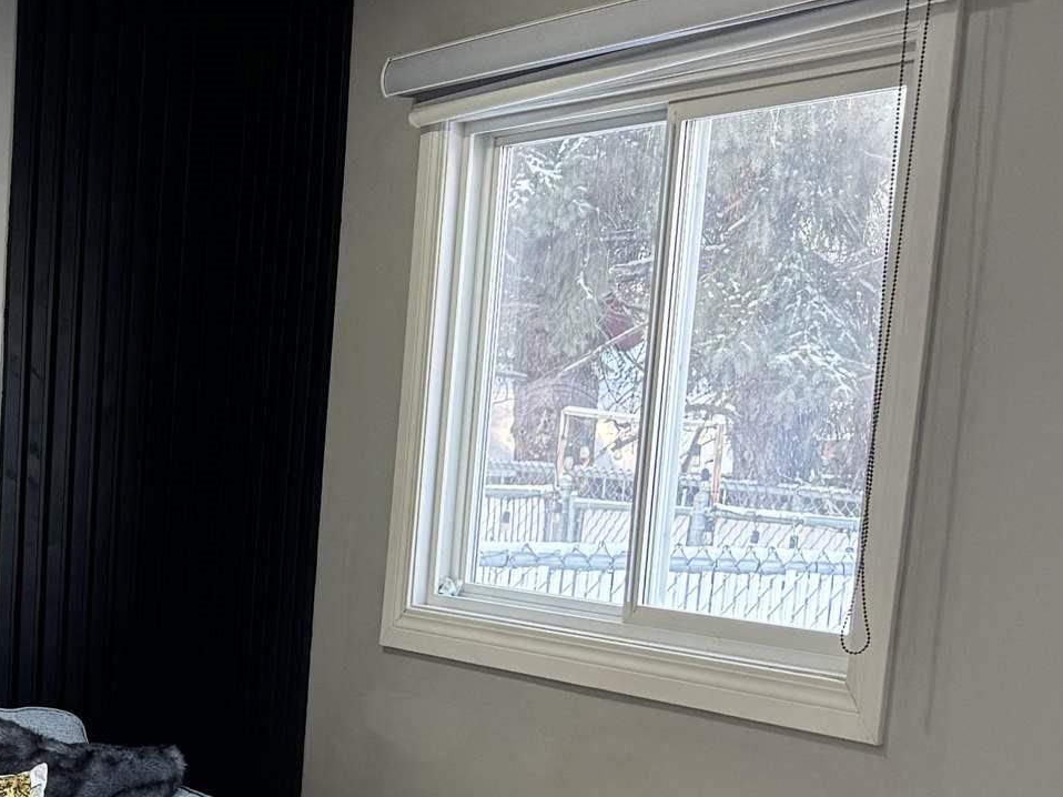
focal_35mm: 77
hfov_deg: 22.9
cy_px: 833
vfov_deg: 18.5
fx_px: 2364
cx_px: -272
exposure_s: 1/60
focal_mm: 6.76
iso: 125
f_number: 1.78
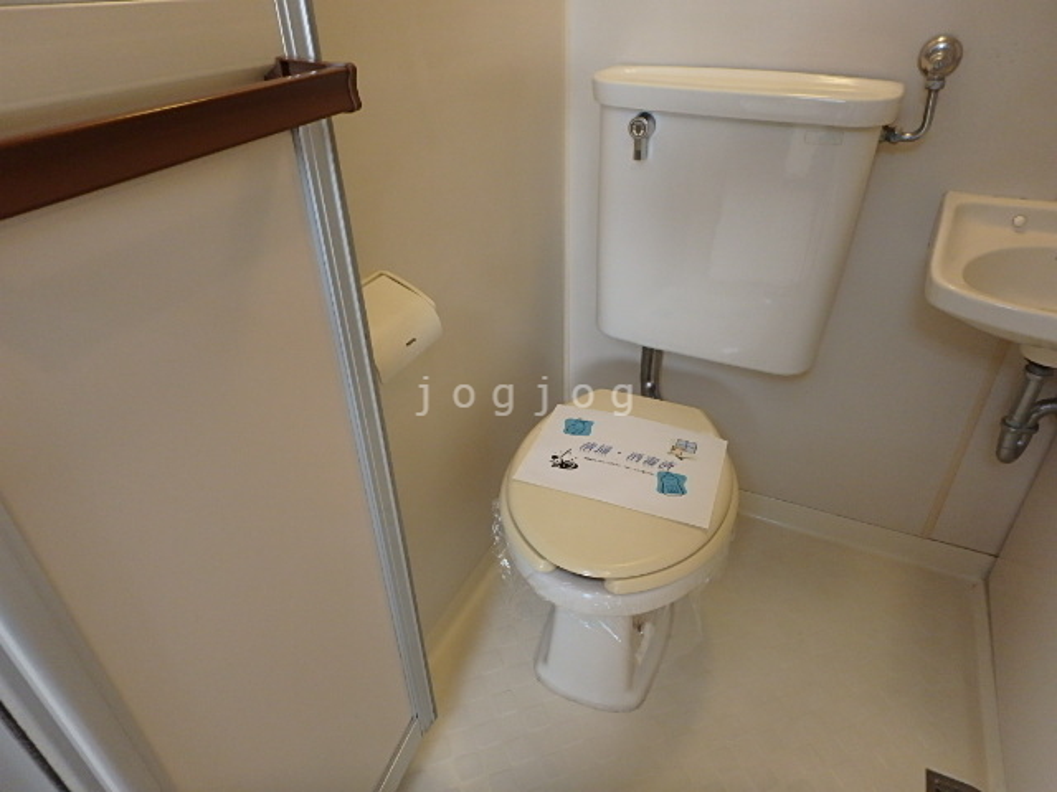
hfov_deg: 79.0
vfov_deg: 63.4
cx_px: 528
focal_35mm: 21
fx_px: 641
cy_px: 396
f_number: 3.5
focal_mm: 3.7
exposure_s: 1/30
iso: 250
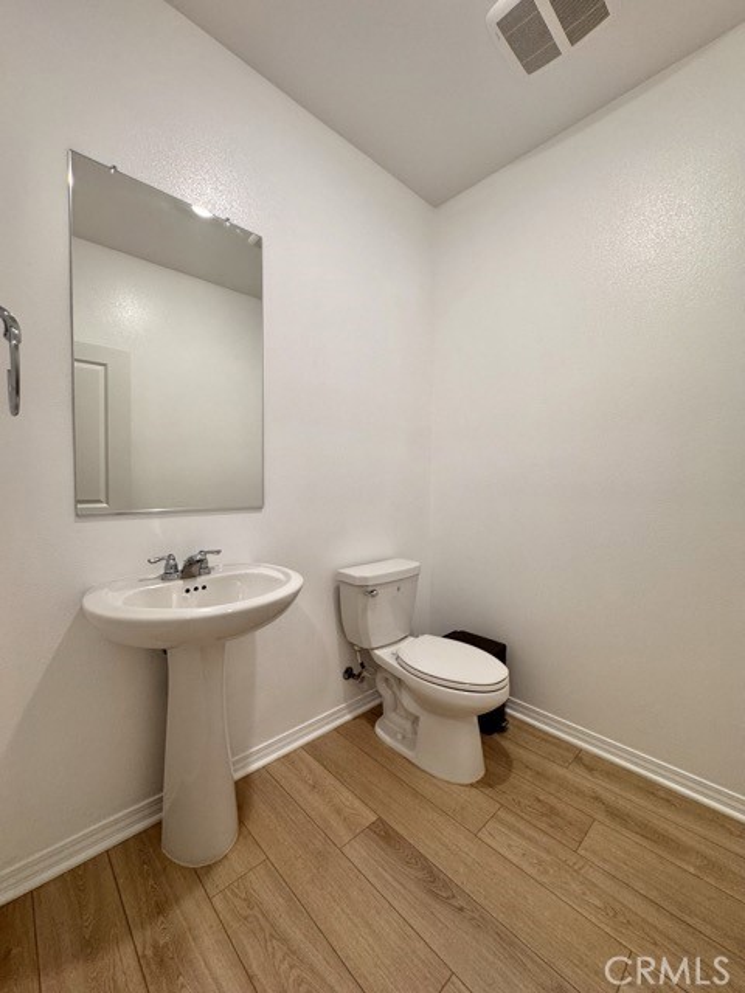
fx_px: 402
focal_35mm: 14
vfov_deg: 102.1
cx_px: 372
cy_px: 496
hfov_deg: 85.7
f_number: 2.2
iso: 160
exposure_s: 1/120
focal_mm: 2.22
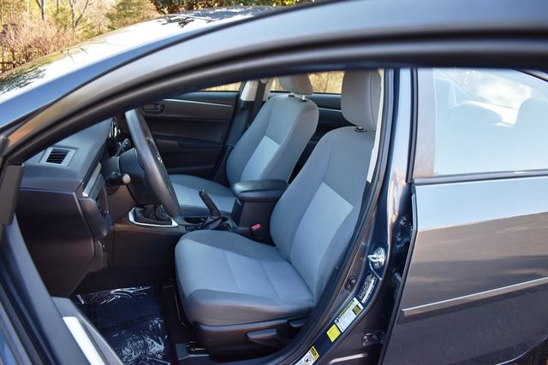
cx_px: 274
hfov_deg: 67.4
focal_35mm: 27
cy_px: 182
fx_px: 411
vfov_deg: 48.0
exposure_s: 1/250
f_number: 3.5
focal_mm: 18
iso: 500
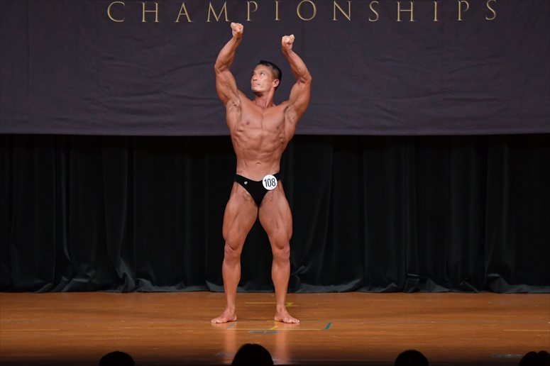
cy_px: 183
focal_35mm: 240
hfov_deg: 8.6
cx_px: 275
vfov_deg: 5.7
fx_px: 3665
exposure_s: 1/400
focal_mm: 160
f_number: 5.6
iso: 4000
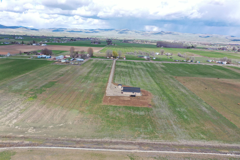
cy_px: 80
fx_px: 187
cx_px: 120
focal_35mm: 28
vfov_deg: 46.4
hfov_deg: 65.5
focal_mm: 10.26
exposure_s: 1/60
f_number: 3.5
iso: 100
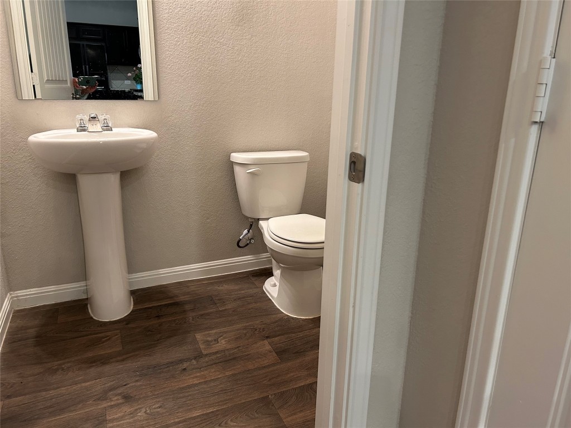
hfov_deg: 67.3
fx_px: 429
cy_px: 214
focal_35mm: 26
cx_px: 286
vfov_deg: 53.1
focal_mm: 5.7
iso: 250
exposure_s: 1/60
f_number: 1.5
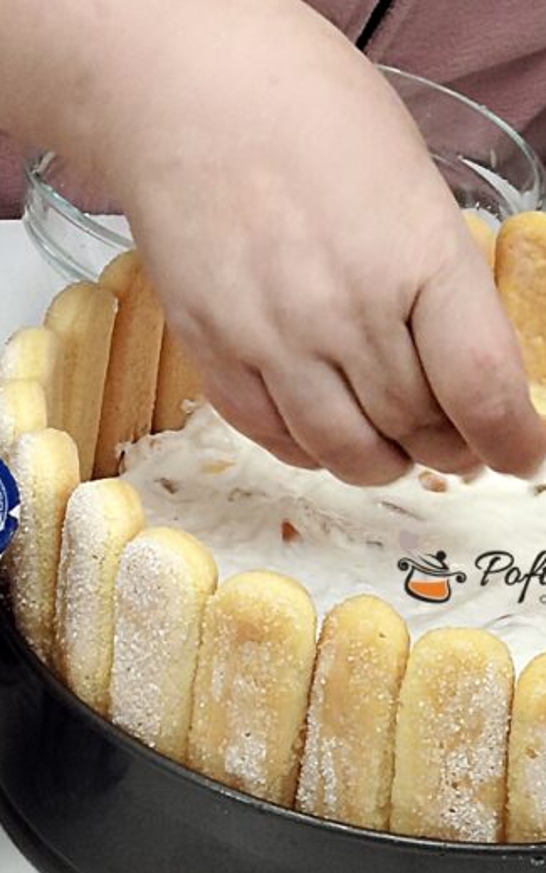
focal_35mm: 164
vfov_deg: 12.8
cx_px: 343
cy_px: 437
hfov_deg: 8.0
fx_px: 3905
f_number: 1.75
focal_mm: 5.25
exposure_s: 1/60
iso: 347
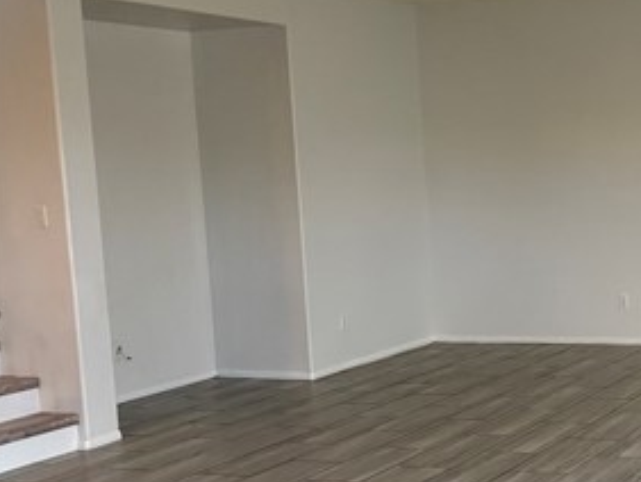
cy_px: 259
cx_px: 716
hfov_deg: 29.3
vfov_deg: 24.8
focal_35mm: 59
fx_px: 1093
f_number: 1.6
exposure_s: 1/60
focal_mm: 5.96
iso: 250
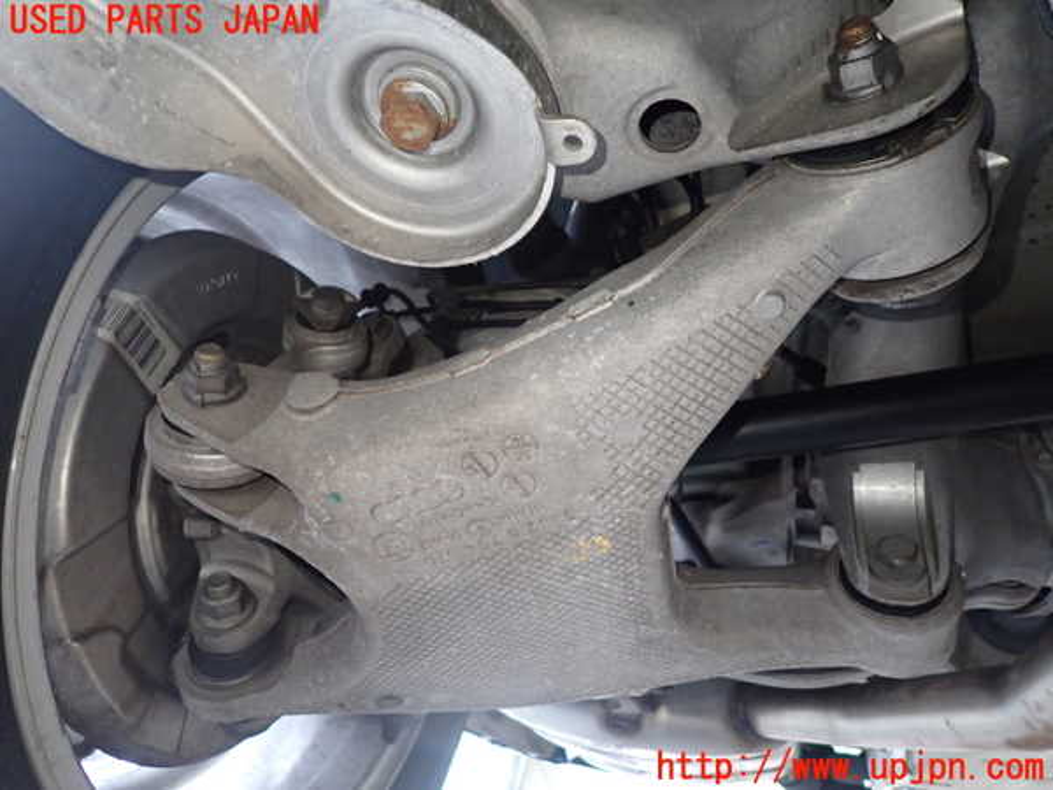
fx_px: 760
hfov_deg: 69.4
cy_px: 395
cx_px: 526
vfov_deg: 54.9
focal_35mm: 25
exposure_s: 1/30
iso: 500
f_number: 2
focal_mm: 4.5
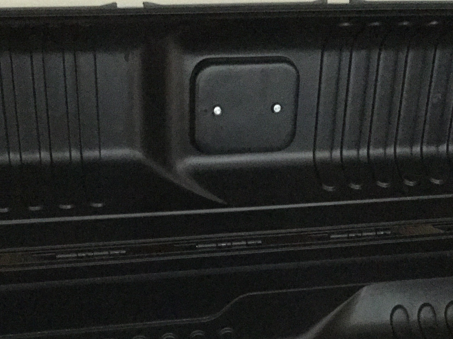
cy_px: 313
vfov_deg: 23.3
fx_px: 798
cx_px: 213
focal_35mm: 61
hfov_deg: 31.7
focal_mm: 3.3
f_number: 2.4
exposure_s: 1/17
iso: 800
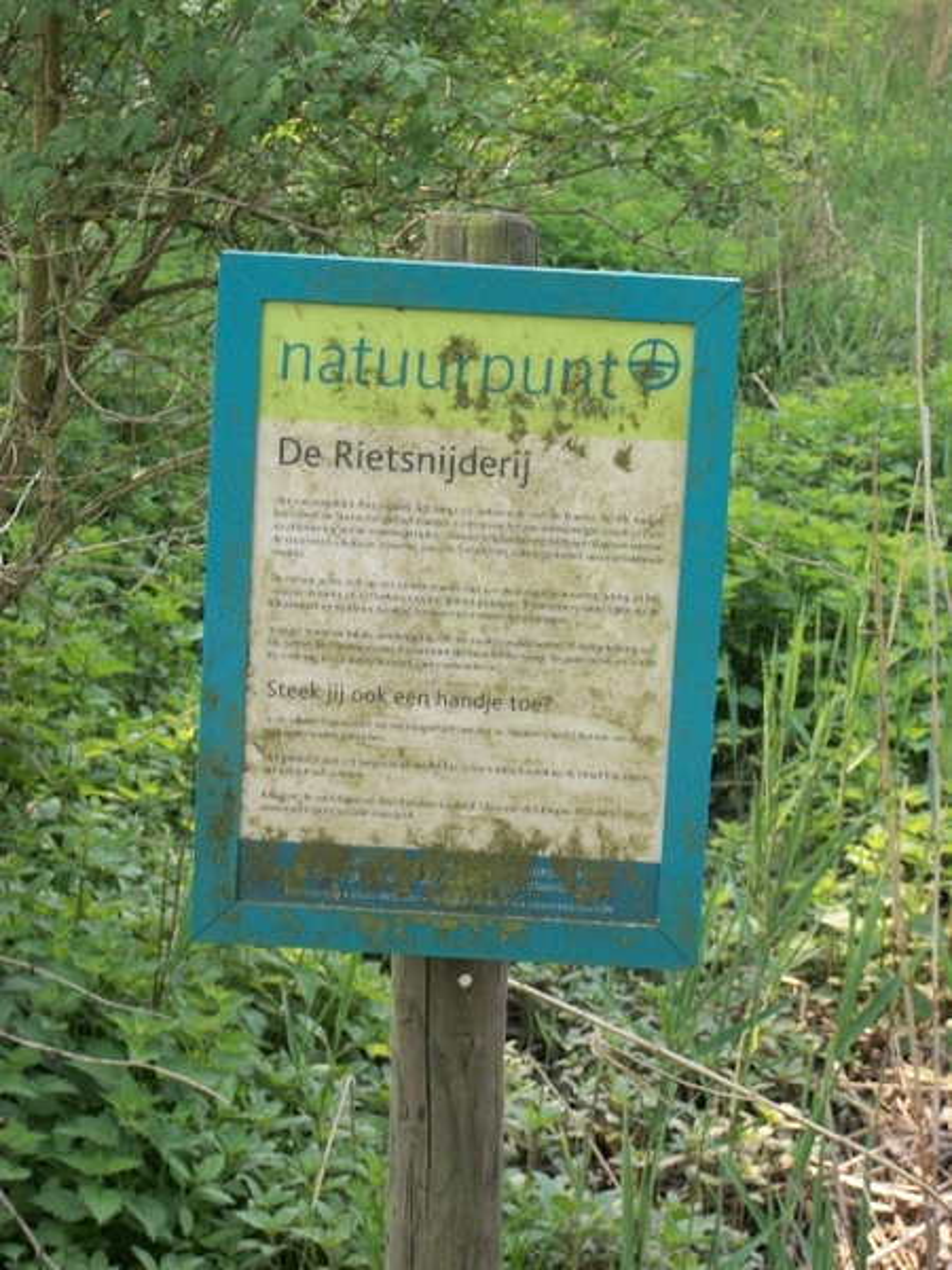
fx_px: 3520
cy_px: 635
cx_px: 476
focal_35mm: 96
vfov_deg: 20.4
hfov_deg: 15.4
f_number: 5.2
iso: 80
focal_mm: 17.1
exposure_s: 1/80
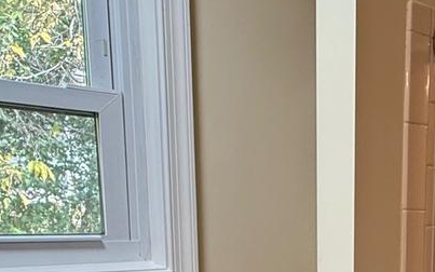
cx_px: 472
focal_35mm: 53
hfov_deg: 33.6
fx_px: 628
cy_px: 317
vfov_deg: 22.7
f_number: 2.2
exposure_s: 1/120
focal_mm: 2.22
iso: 200
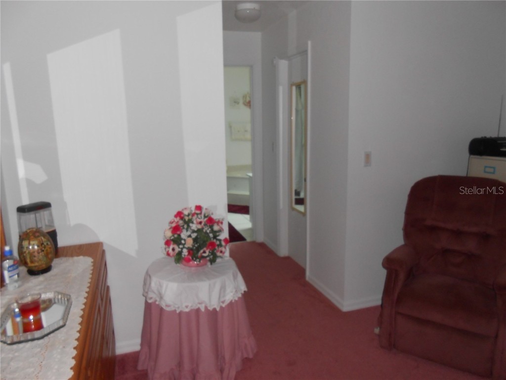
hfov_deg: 67.3
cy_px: 190
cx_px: 253
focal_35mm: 26
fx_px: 380
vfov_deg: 53.1
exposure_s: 1/25
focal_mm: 4.6
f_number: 3.5
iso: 200
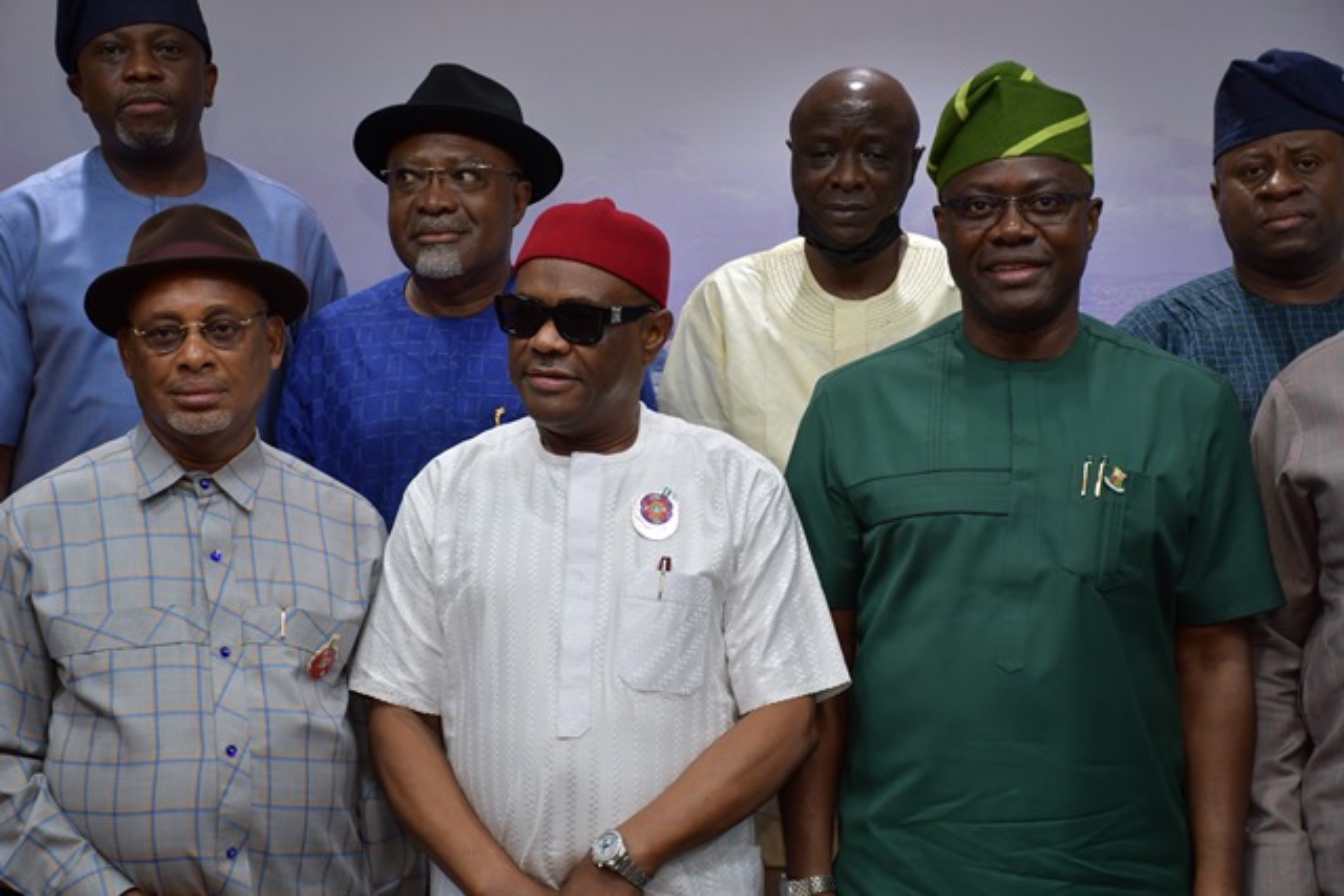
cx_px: 672
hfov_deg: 28.1
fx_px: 2688
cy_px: 448
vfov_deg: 18.9
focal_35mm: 72
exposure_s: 1/60
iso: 560
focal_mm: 48
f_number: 4.5
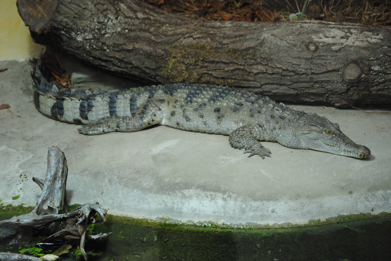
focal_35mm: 114
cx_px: 196
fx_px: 1233
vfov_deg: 12.1
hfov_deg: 18.0
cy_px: 130
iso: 200
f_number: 4.2
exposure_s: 1/160
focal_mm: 75
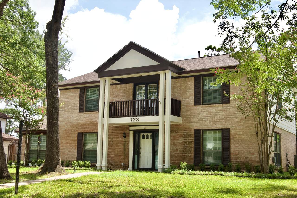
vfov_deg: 29.9
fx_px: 371
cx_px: 148
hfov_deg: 43.6
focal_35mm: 45
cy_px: 99
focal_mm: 45
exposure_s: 1/60
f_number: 25
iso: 400
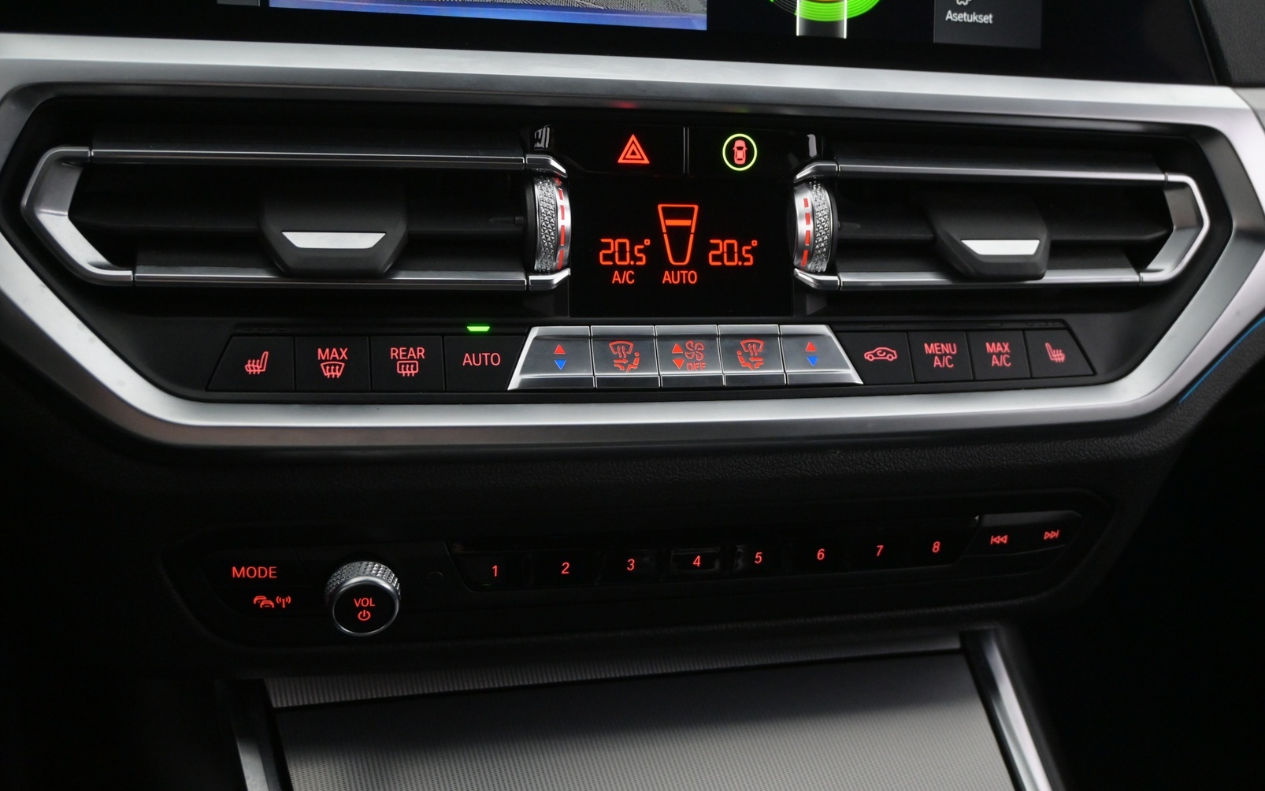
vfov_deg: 33.8
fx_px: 1302
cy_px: 384
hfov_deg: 51.8
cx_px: 637
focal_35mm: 38
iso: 2500
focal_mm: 24.5
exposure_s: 1/50
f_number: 4.2
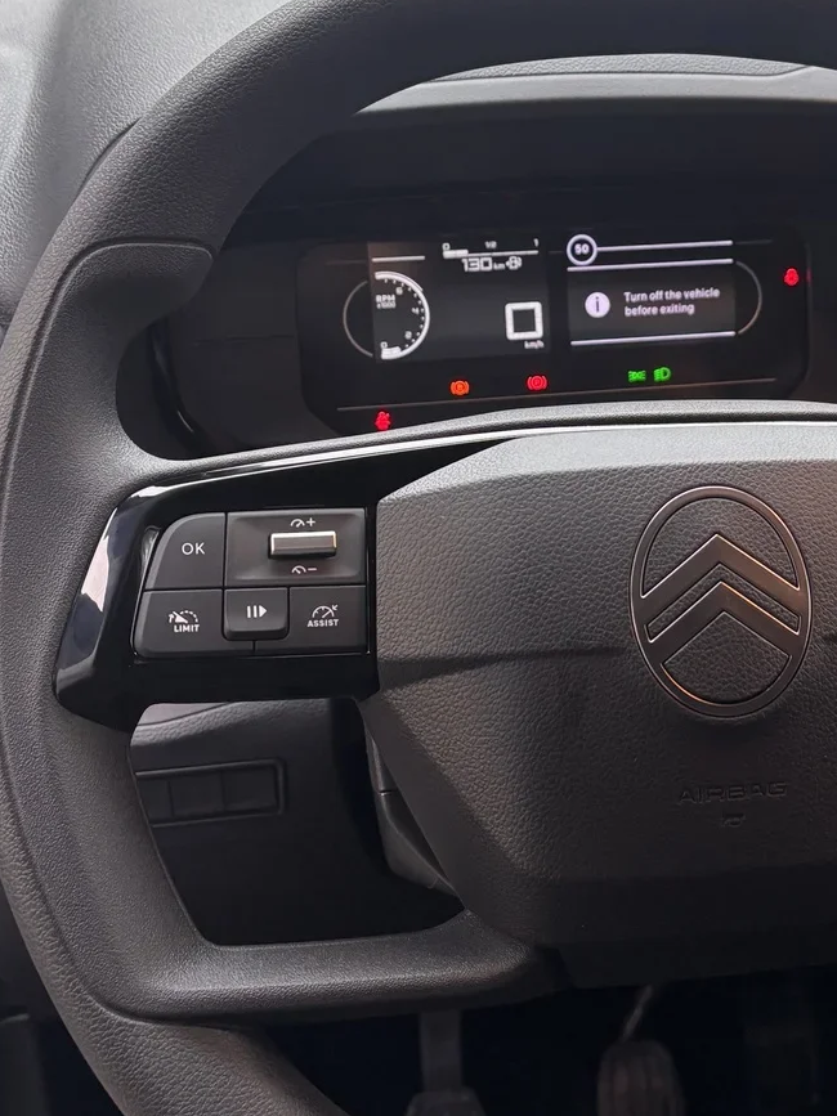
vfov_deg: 39.2
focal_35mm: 48
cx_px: 664
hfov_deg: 29.6
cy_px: 380
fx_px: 1548
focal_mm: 5.96
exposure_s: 1/51
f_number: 1.6
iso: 160
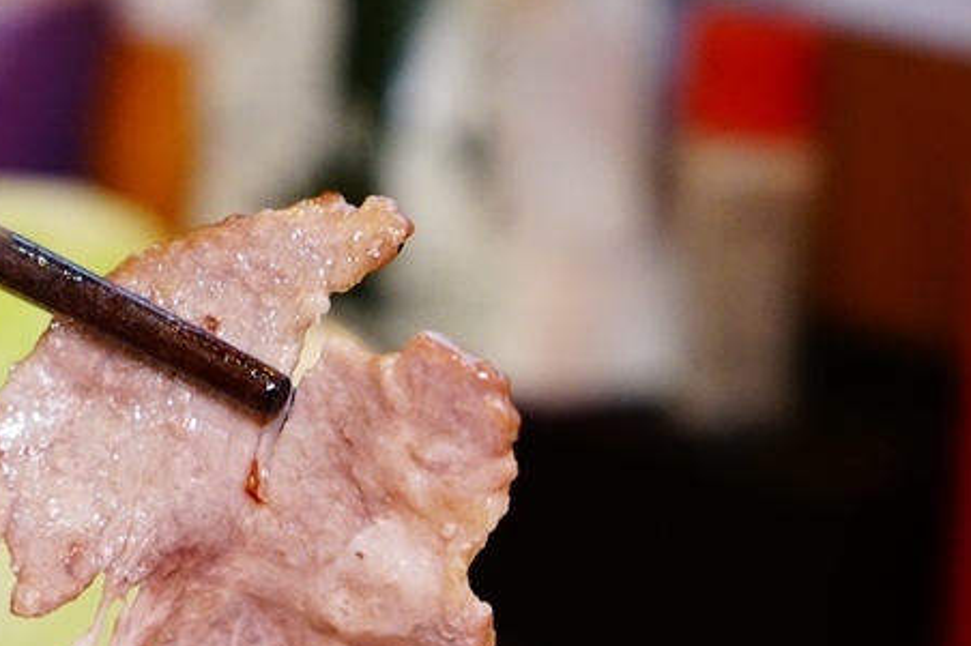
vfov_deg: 11.2
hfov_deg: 16.7
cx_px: 226
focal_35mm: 122
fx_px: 3289
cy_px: 561
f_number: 5.6
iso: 5000
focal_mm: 69
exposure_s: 1/80
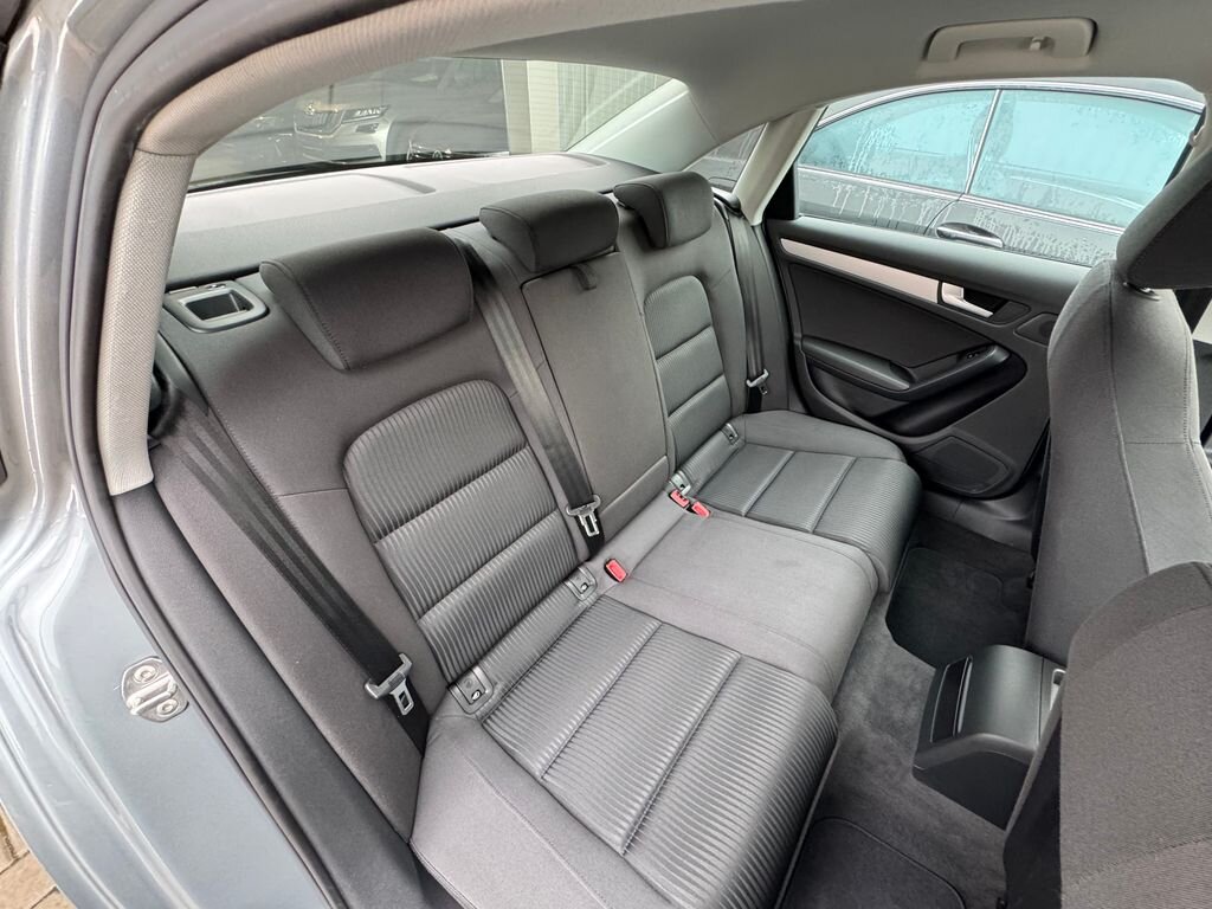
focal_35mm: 14
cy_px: 454
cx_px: 606
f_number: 2.2
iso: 400
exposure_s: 1/60
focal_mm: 2.22
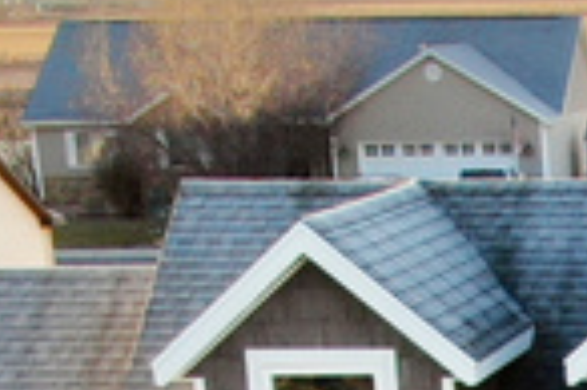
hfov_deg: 11.1
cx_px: 969
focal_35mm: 175
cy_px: 1242
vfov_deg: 6.9
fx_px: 2850
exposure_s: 1/200
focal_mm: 4.39
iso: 100
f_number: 2.8
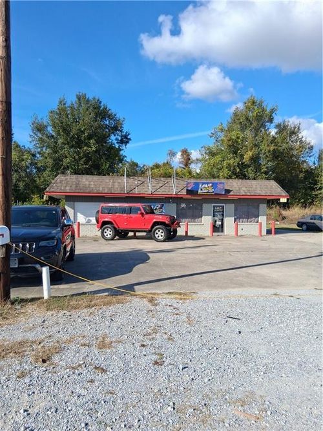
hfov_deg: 53.0
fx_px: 324
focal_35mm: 26
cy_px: 216
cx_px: 162
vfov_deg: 67.3
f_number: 1.8
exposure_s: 1/590
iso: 25
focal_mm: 3.98
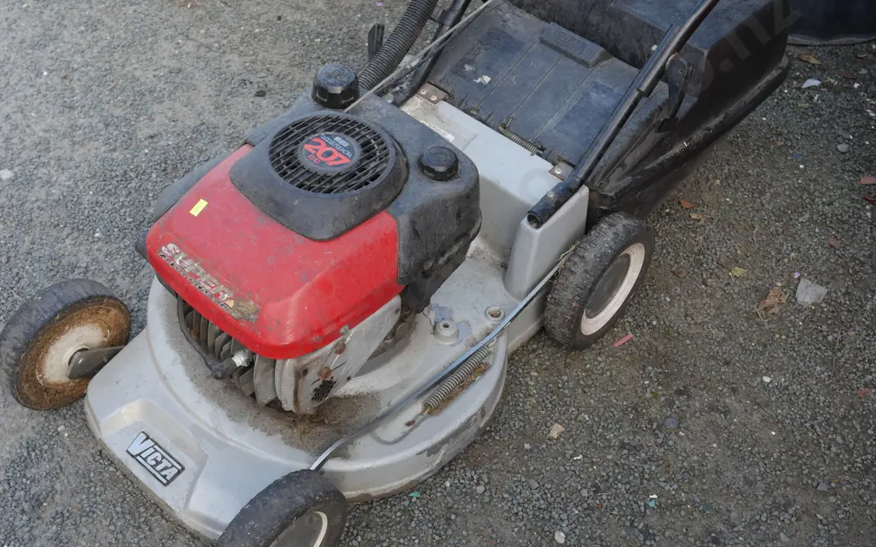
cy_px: 266
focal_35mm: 43
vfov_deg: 29.9
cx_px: 435
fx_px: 1026
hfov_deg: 46.2
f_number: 5
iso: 200
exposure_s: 1/100
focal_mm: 20
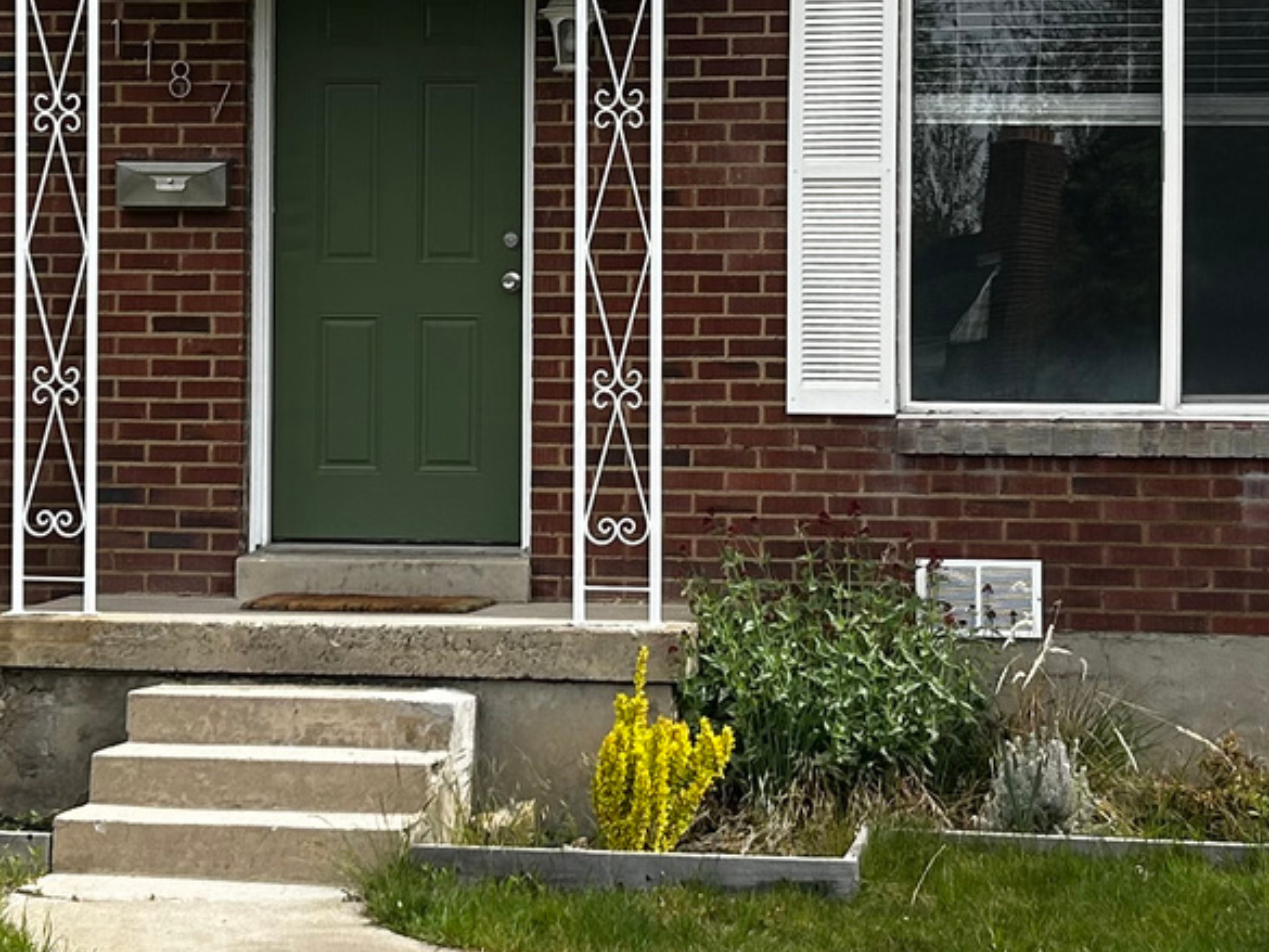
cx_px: 512
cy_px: 295
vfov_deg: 16.2
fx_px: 3337
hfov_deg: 21.5
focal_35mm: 91
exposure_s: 1/2208
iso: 50
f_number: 1.5
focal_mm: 5.7
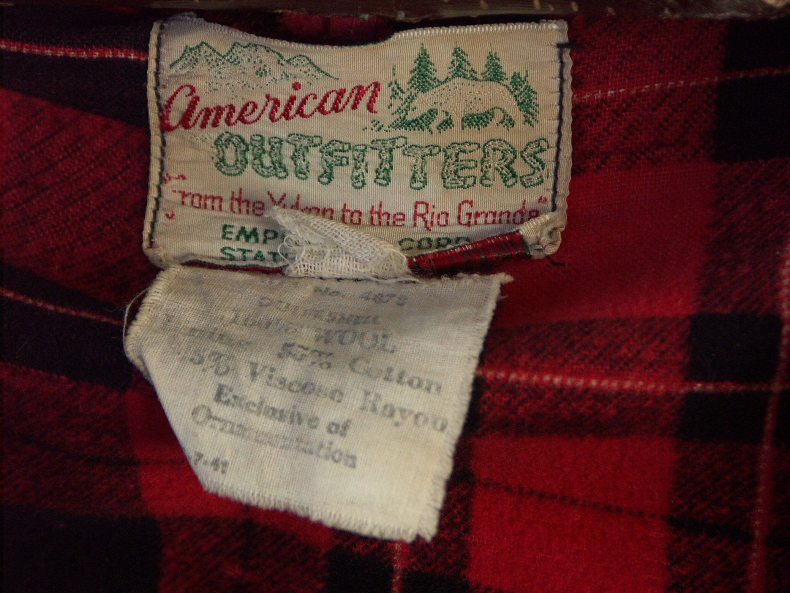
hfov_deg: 9.9
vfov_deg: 7.4
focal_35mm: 200
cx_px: 395
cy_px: 296
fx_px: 4564
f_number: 3.5
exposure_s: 1/50
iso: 160
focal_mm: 50.8
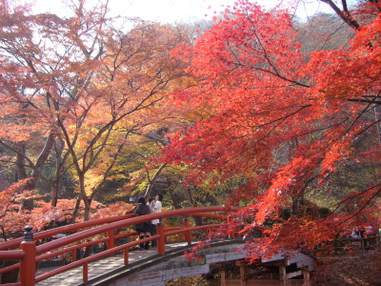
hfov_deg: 52.6
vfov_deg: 40.7
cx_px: 190
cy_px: 143
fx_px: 385
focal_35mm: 35
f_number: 2.8
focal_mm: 5.8
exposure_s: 1/200
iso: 80
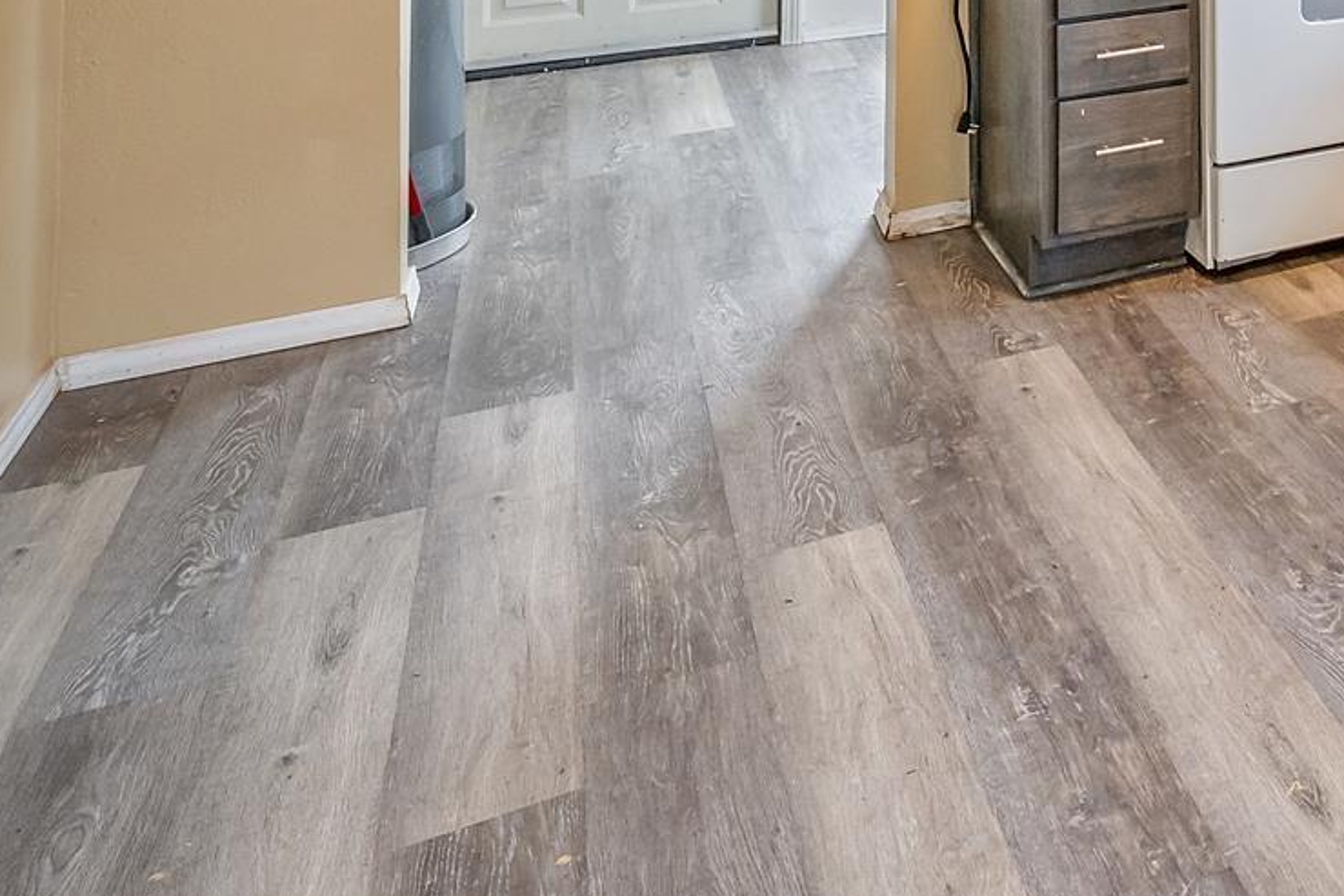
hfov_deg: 32.9
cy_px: -355
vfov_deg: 25.1
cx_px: 1751
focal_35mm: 44
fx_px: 1643
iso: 800
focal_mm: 13
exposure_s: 1/15
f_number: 8
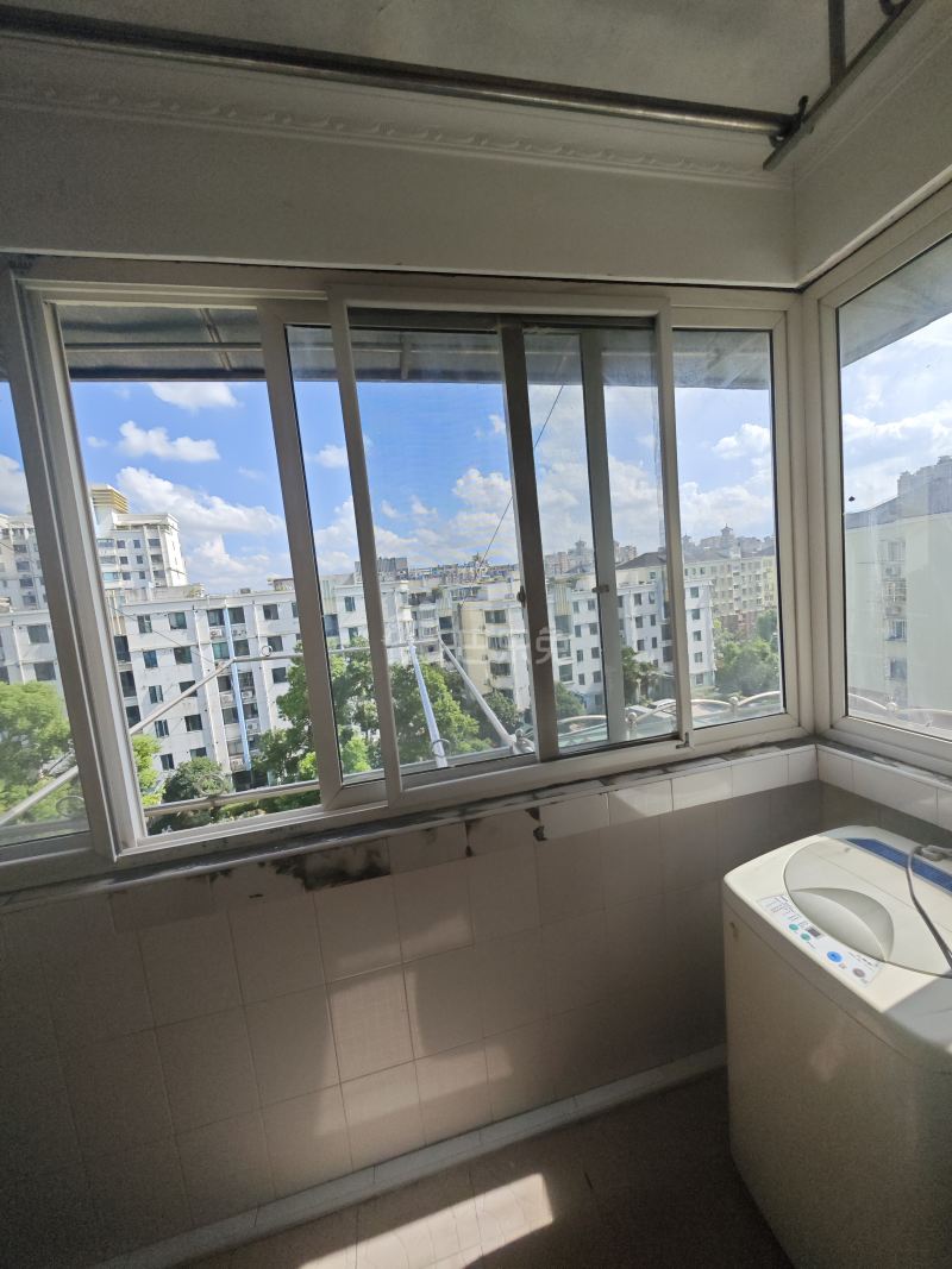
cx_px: 476
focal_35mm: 12
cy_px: 634
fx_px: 440
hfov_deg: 94.5
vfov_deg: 110.5
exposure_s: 1/2315
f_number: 1.8
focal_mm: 2.03
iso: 50
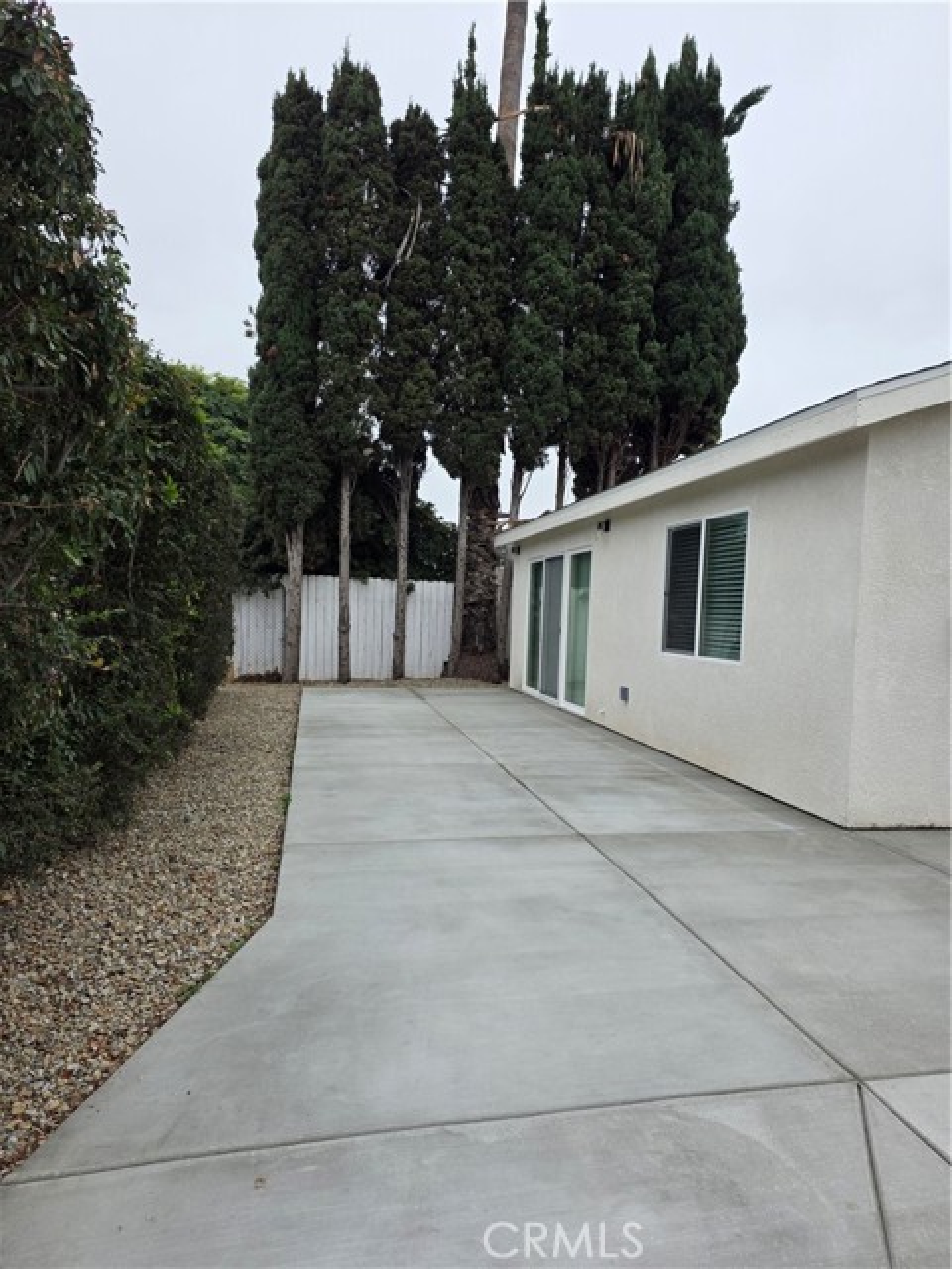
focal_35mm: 23
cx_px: 476
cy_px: 634
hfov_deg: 58.9
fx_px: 843
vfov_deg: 73.9
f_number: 1.7
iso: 80
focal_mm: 6.3
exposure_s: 1/1276
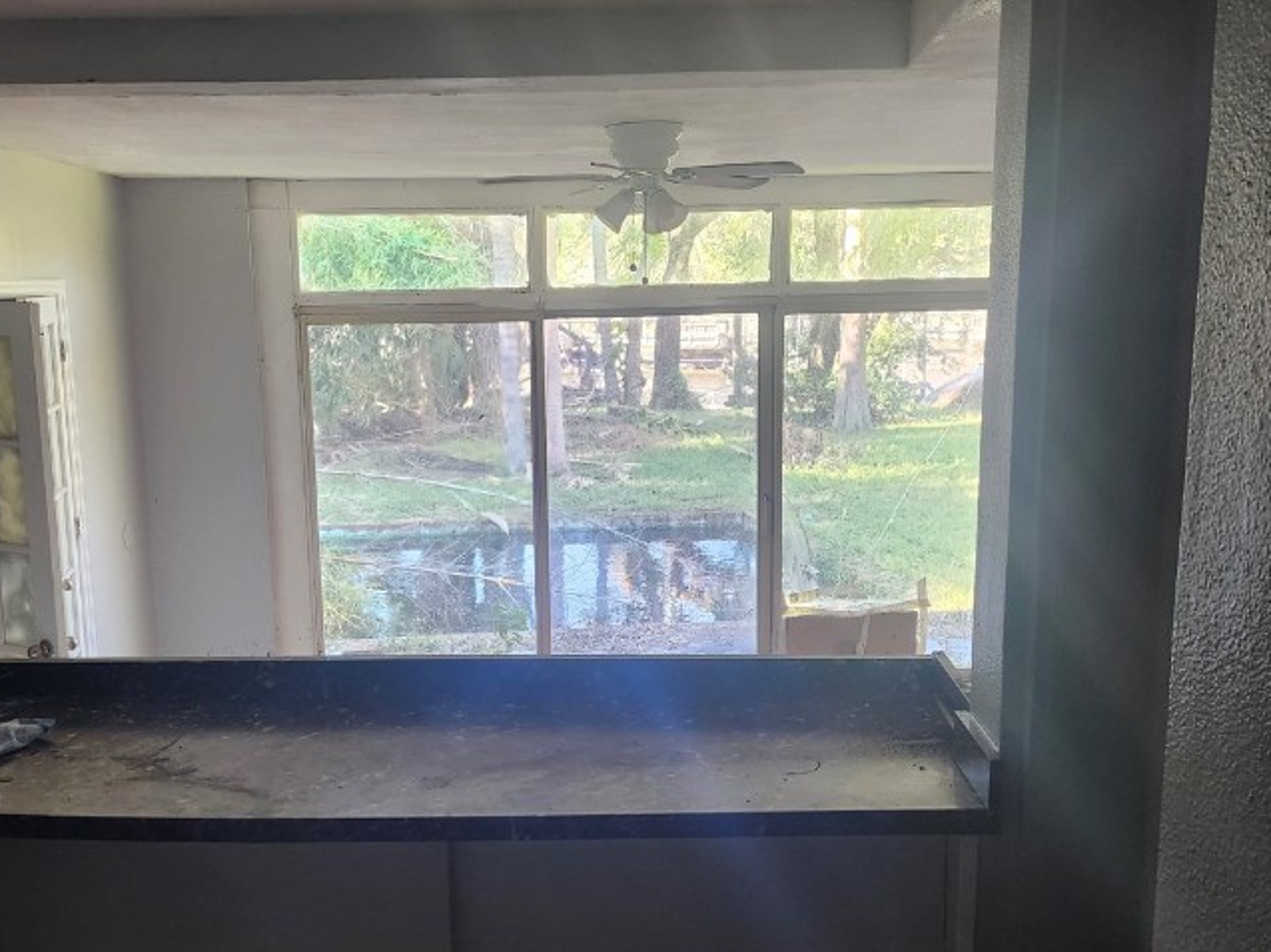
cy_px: 535
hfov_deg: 50.1
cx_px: 585
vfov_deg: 38.6
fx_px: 1358
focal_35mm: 37
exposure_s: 1/120
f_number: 1.8
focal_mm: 5.54
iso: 400
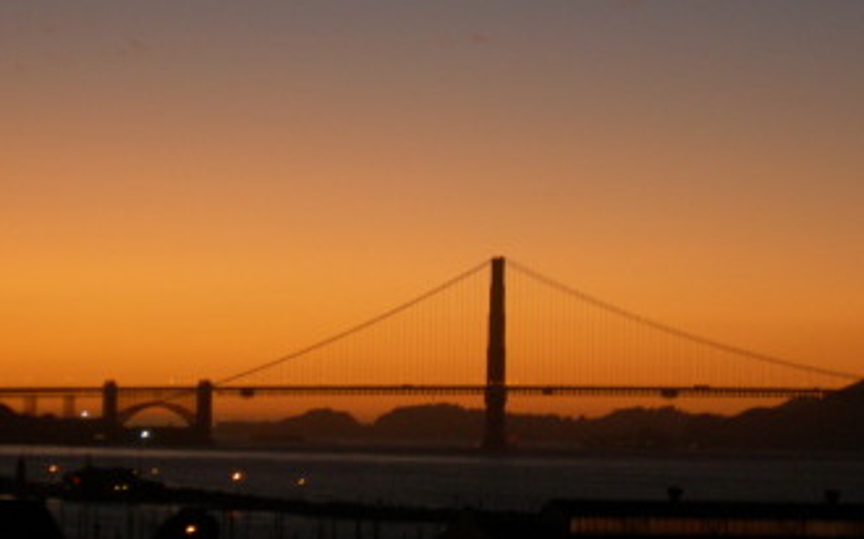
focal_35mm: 167
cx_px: 432
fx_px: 3931
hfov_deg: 12.5
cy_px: 250
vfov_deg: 7.8
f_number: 4.9
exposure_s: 1/19.5
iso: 200
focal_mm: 23.4
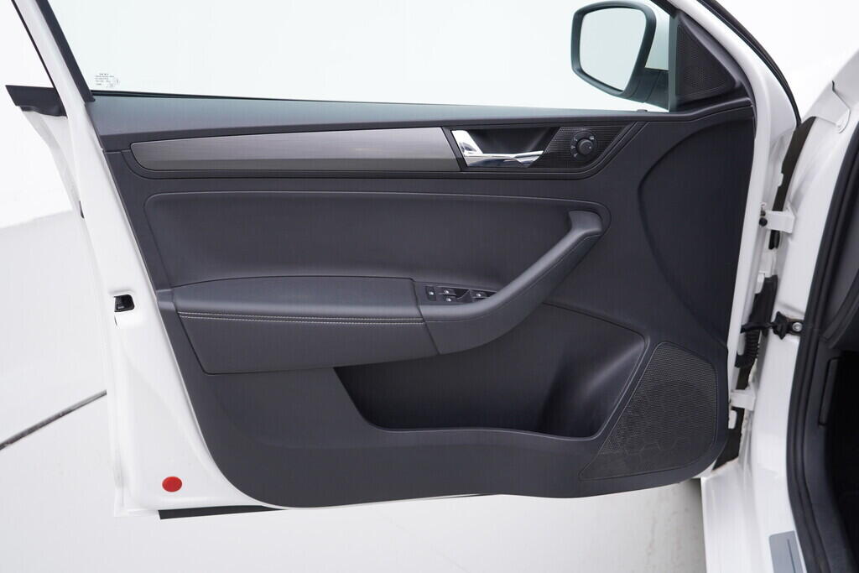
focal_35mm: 36
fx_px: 859
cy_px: 286
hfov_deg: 53.1
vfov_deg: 36.9
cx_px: 430
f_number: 3.2
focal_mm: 24
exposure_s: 1/50
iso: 125
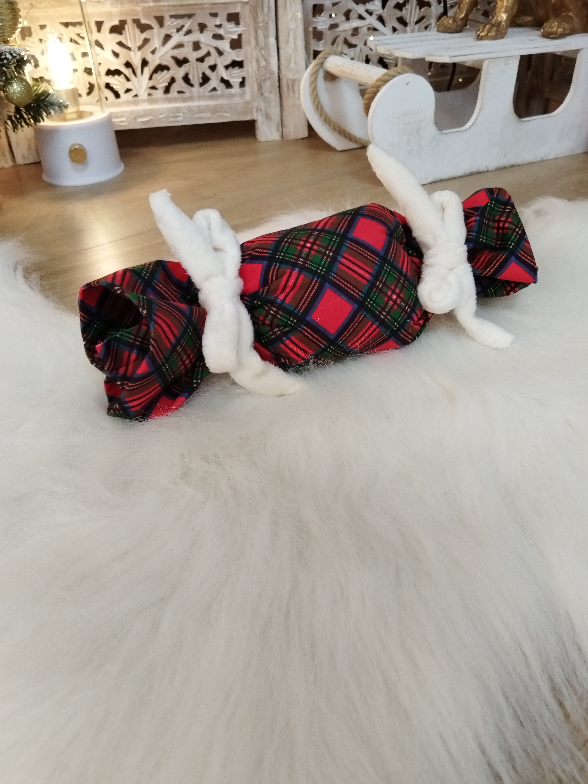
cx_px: 294
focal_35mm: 26
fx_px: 589
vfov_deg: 67.3
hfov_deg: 53.1
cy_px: 392
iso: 800
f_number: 1.9
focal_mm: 4.95
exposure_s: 1/33.3
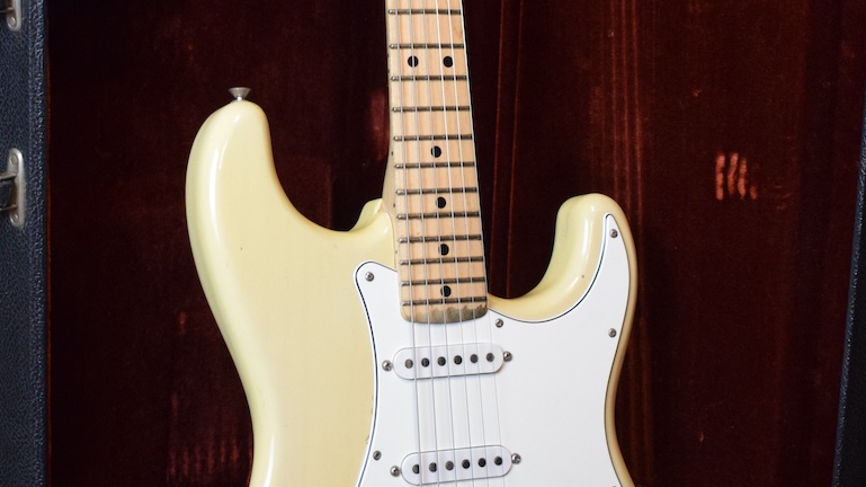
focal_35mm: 92
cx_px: 416
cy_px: 92
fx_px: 2112
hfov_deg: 23.2
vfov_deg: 13.1
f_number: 4.2
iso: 1600
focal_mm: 30
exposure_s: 1/60
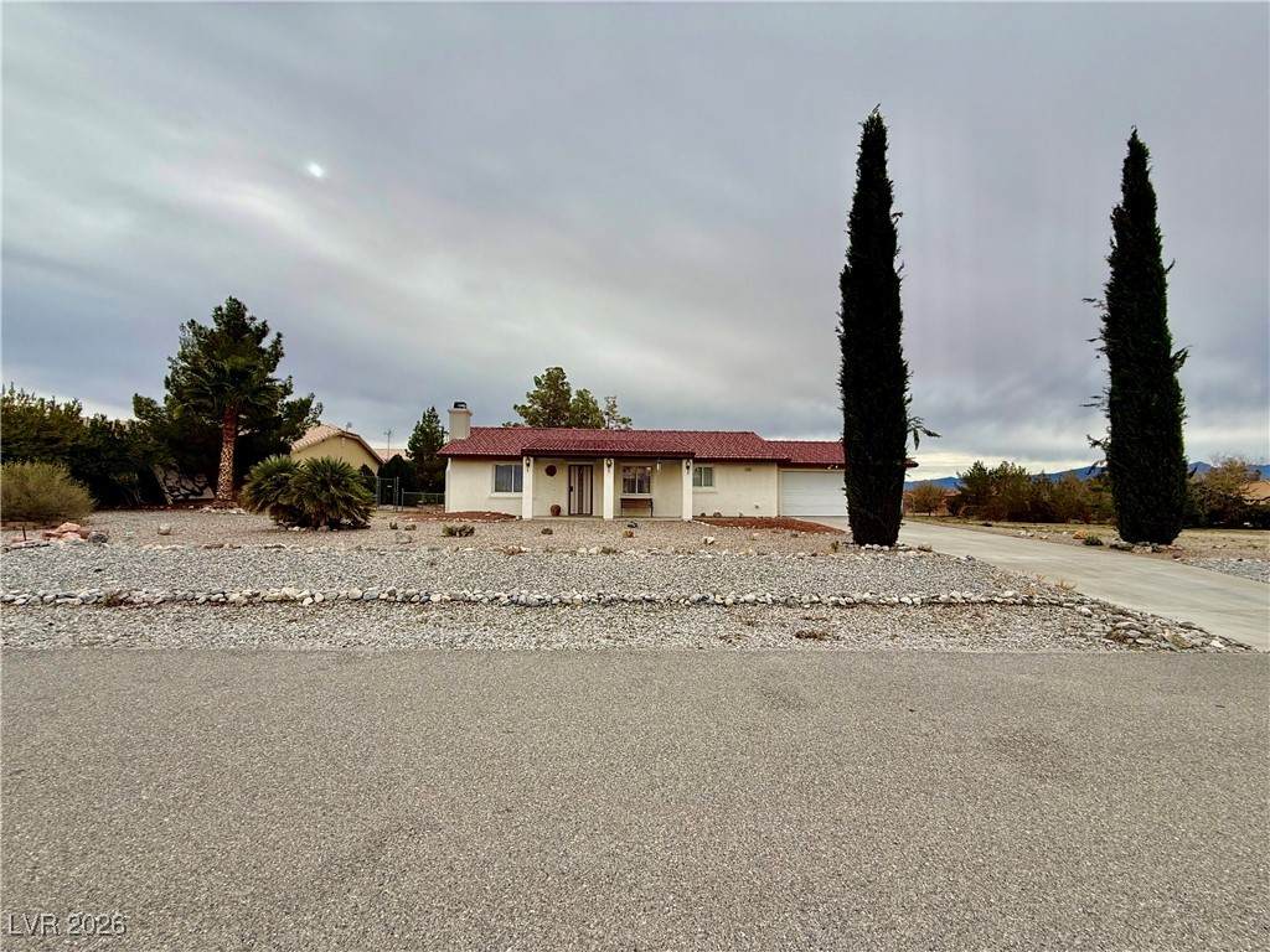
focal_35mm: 14
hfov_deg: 102.1
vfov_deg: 85.7
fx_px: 514
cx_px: 635
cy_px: 476
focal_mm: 2.22
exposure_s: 1/1339
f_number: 2.2
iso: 50
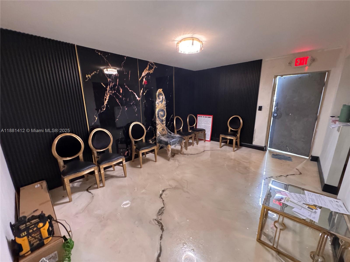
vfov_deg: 85.7
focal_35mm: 14
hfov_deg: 102.1
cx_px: 175
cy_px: 131
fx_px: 142
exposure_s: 1/40
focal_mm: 2.22
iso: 1000
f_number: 2.2
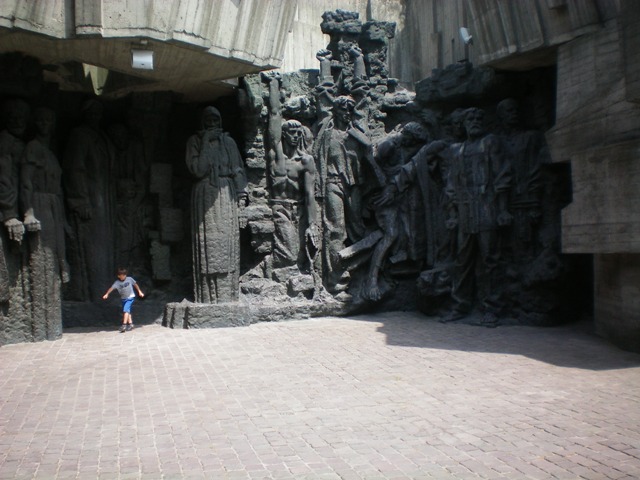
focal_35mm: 38
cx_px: 320
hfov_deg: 49.0
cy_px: 240
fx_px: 703
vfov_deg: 37.7
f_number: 3.1
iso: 64
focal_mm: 6.3
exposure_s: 1/400
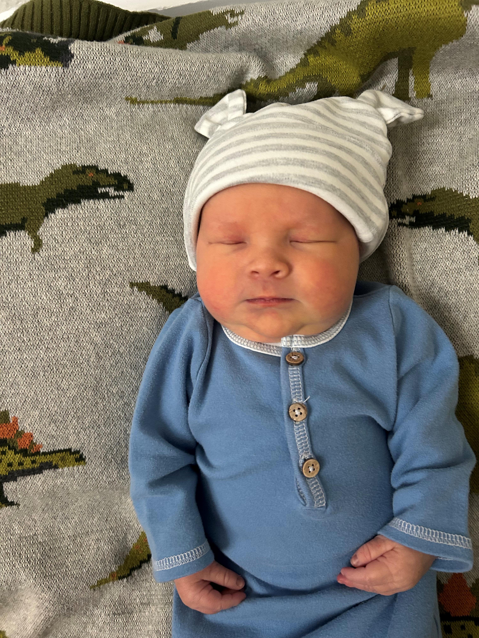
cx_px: 240
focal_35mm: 26
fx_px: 480
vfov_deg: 67.3
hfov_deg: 53.1
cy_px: 319
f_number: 1.5
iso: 640
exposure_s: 1/33
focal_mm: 5.7
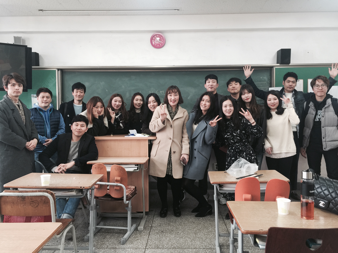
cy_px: 126
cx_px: 169
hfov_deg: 61.7
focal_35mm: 29
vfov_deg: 48.2
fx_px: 283
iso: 32
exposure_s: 1/15
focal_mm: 4.15
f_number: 2.2
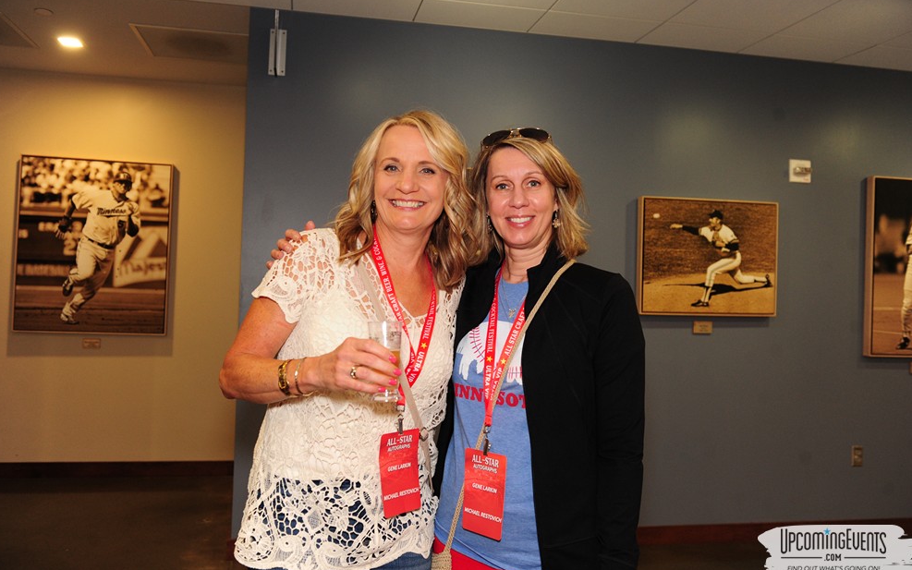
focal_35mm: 32
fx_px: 795
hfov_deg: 59.6
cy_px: 267
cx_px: 452
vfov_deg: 39.4
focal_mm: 31
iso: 1600
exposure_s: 1/160
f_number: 4
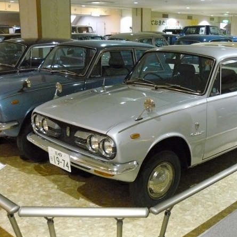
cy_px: 119
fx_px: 356
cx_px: 171
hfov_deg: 36.1
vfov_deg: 36.8
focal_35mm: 46
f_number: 2.8
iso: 800
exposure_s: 1/30
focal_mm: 6
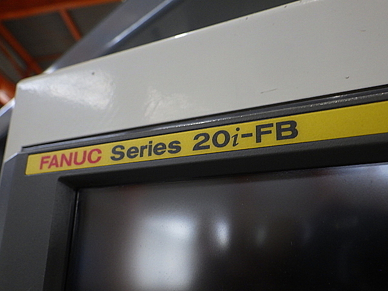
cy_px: 146
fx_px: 381
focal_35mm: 34
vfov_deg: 41.8
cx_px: 194
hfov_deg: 54.0
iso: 400
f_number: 3.8
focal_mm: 6.1
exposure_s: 1/50
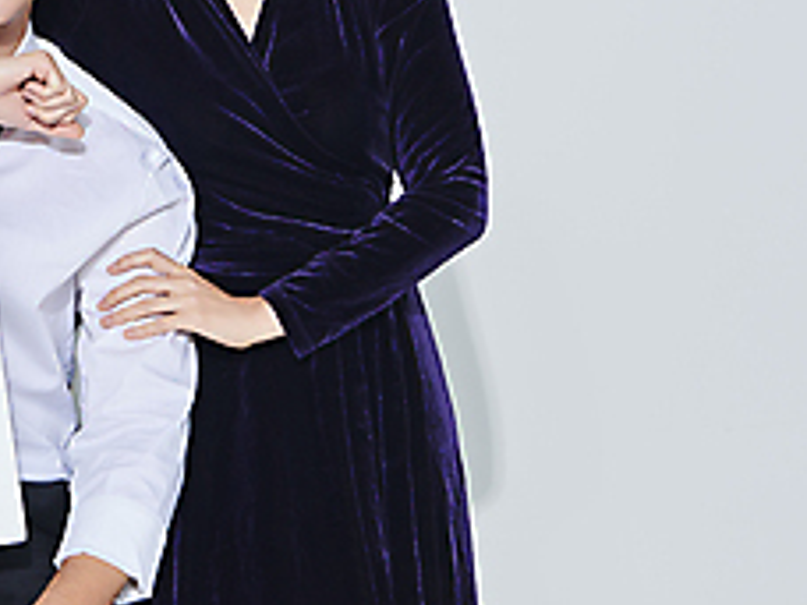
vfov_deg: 13.0
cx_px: 35
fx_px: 2658
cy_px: 191
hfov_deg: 17.0
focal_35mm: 114
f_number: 13
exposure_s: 1/125
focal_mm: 45
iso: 100
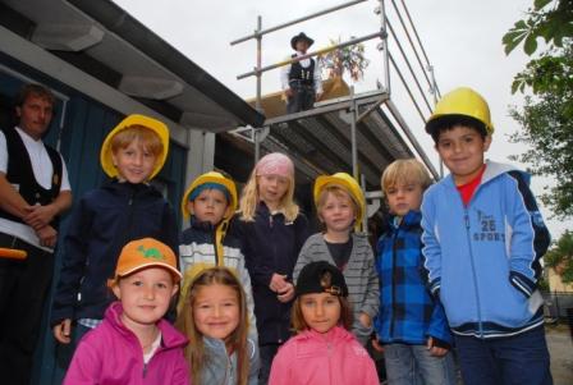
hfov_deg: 67.3
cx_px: 286
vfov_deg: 48.2
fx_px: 431
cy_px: 192
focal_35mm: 27
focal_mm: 18
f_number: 16
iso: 500
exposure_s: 1/250
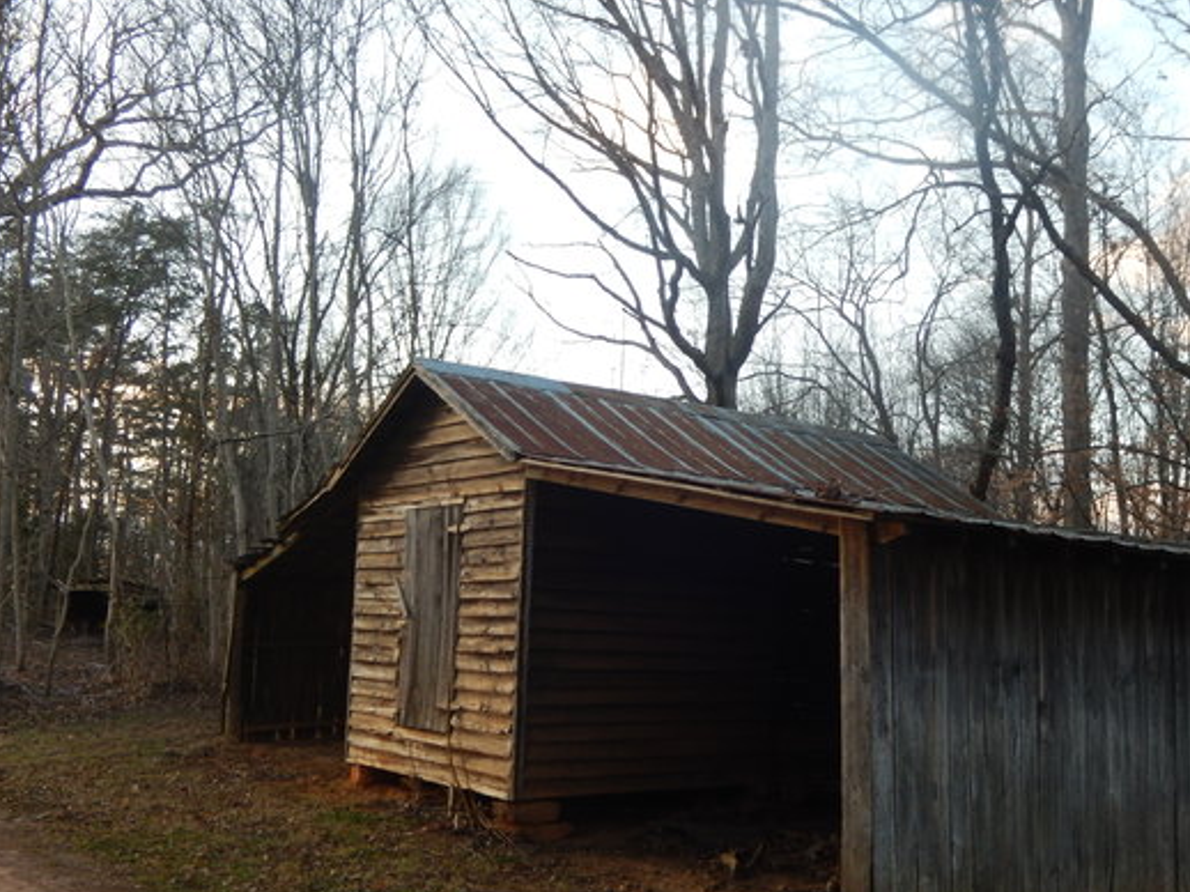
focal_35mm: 39
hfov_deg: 47.8
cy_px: 491
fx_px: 1340
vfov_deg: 36.8
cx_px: 670
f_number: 3.8
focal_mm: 5.7
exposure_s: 1/60
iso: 125
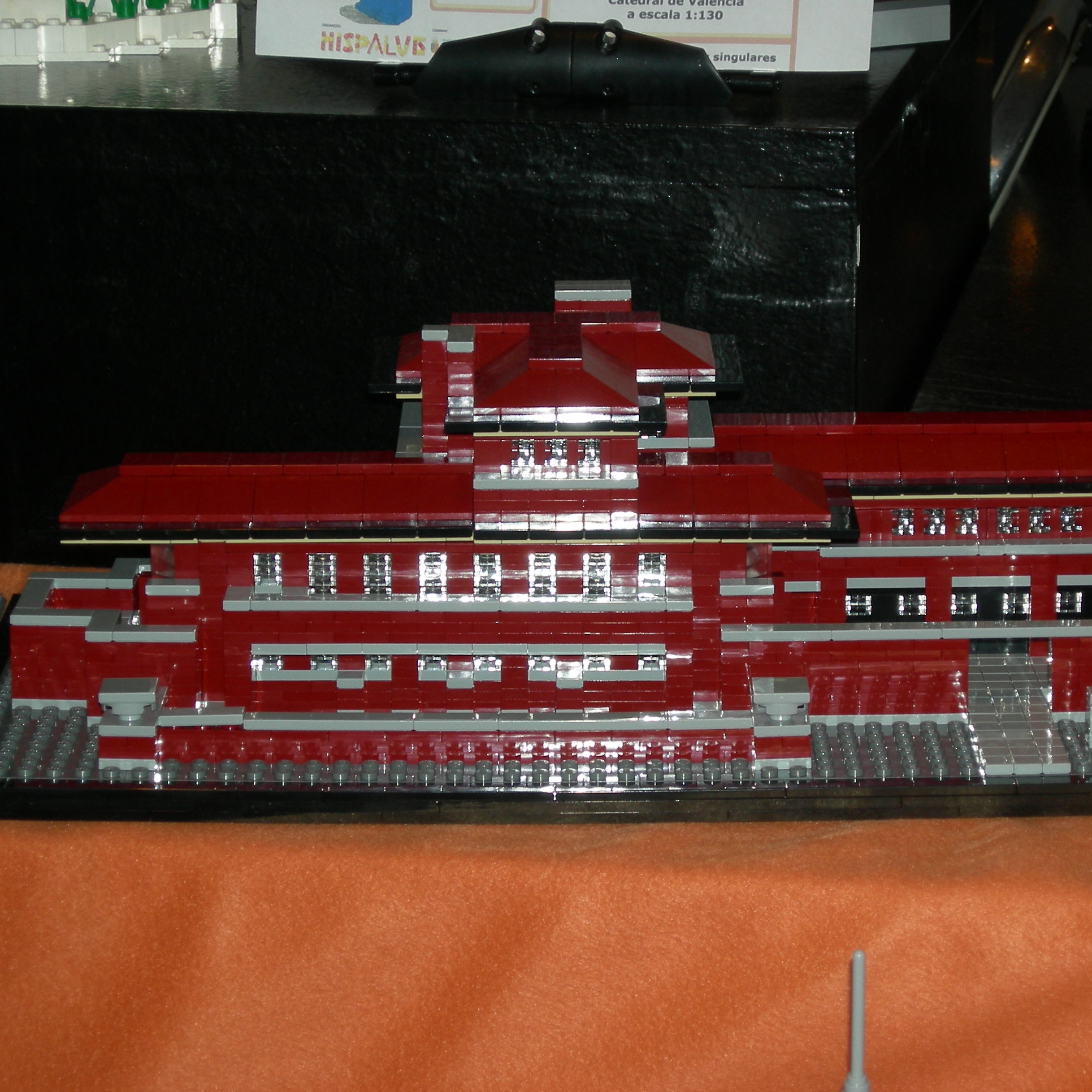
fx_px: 4104
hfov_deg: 15.1
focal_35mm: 115
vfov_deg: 15.2
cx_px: 644
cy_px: 545
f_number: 4.4
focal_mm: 20.2
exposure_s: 1/120
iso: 64
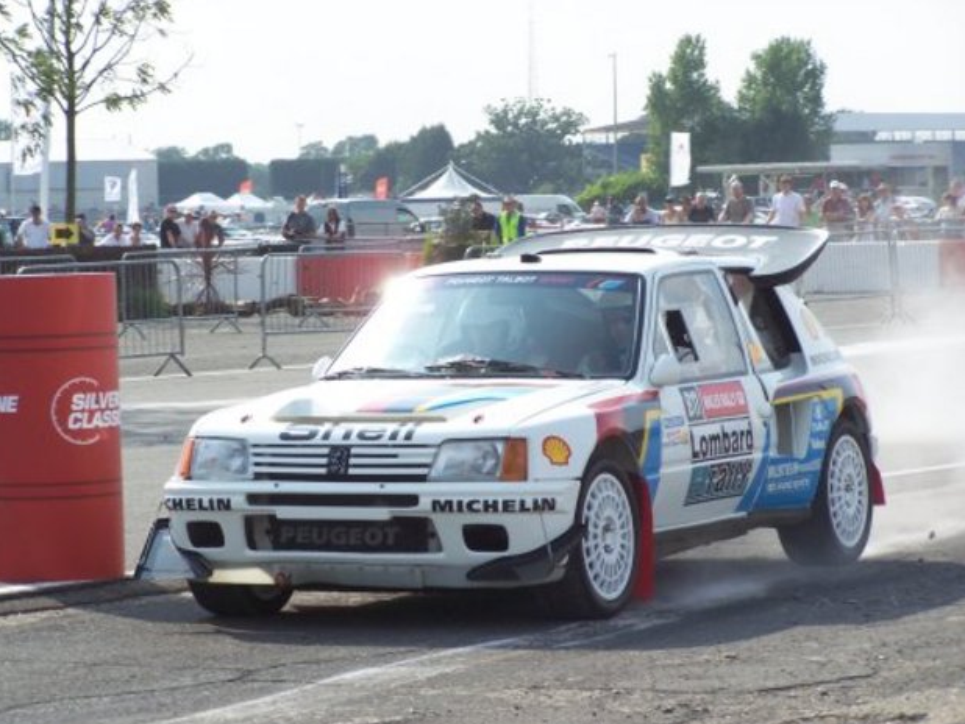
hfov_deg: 11.3
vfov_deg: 8.5
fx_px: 4880
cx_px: 468
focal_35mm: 175
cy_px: 371
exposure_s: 1/750
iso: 100
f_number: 4
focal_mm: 28
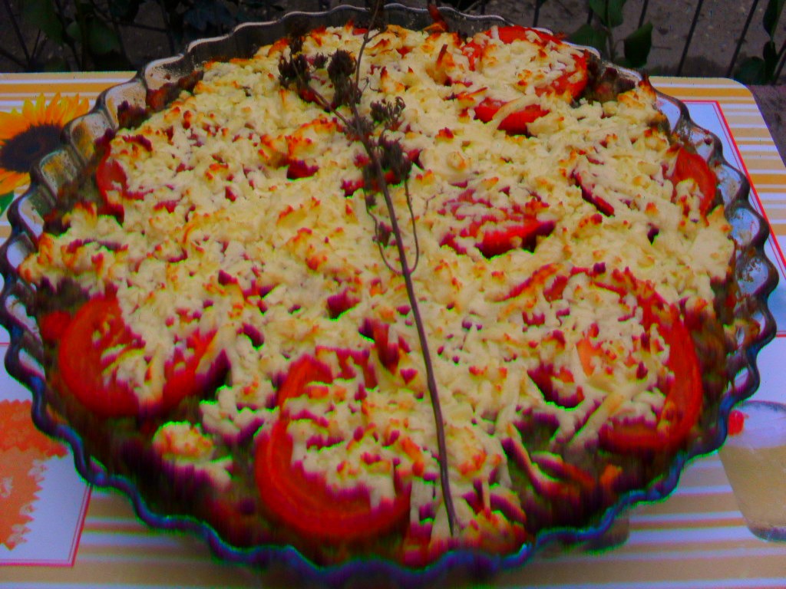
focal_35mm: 35
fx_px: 795
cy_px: 294
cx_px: 393
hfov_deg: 52.6
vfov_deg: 40.7
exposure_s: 1/45
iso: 120
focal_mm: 6.3
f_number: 3.2
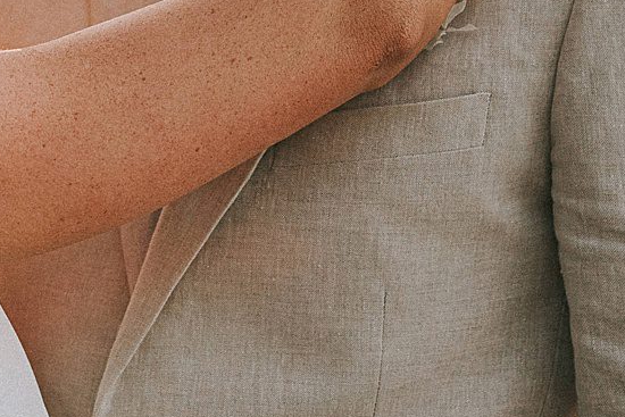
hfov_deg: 12.7
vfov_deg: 8.6
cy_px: 16
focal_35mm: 159
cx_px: -89
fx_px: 2761
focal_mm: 35
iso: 250
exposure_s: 1/1000
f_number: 2.2
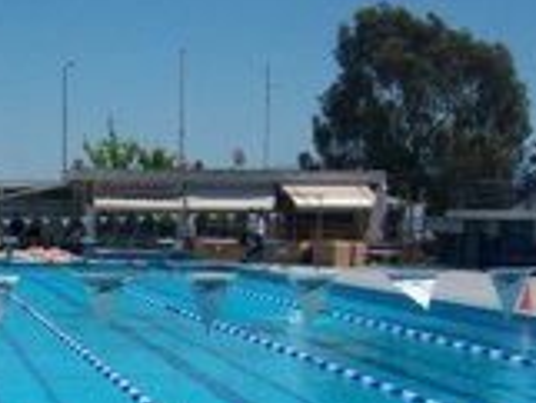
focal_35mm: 103
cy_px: 550
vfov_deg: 13.7
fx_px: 1596
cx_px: -110
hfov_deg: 18.1
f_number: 4.8
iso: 80
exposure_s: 1/1250
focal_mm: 7.5
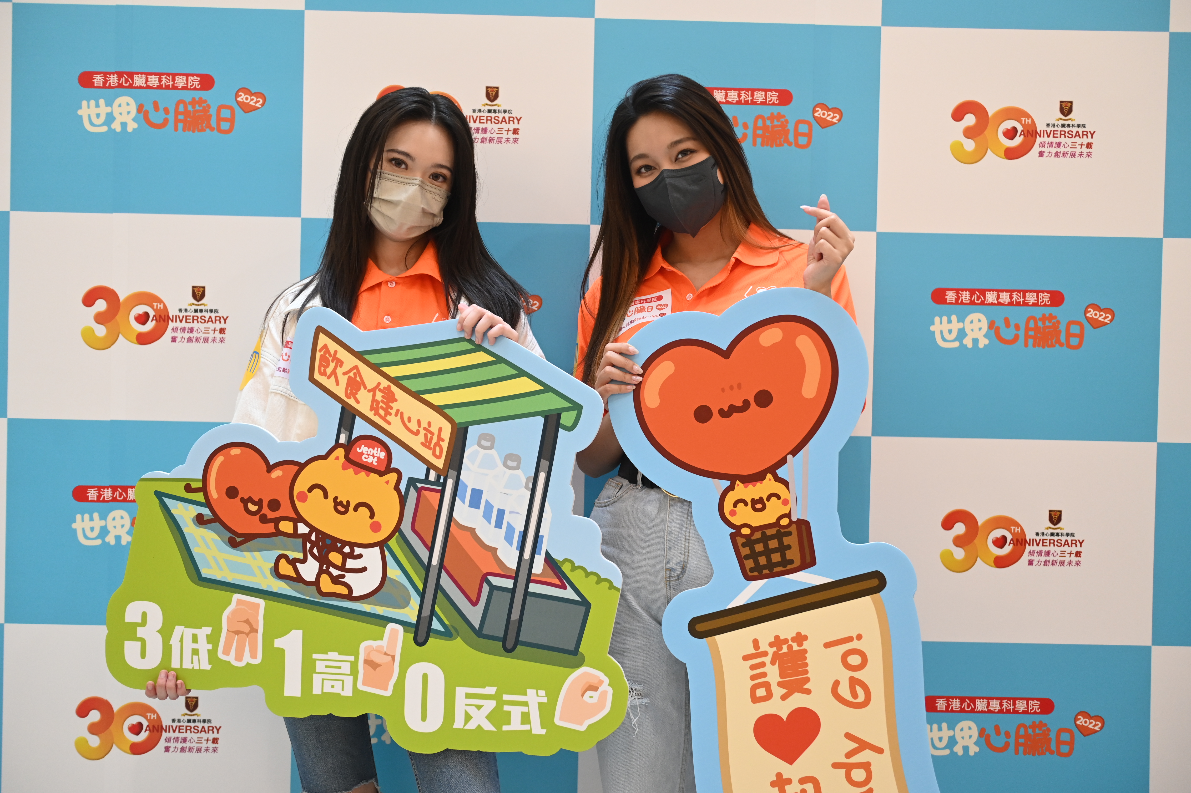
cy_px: 396
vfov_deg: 28.1
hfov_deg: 41.1
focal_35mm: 48
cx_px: 596
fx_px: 1587
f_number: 3.2
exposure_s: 1/200
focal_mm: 48
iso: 1600
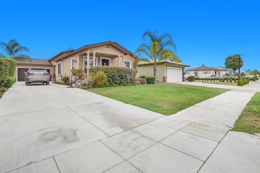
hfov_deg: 96.7
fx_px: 116
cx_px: 130
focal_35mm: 16
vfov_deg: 73.7
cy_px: 83
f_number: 8
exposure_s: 1/1000
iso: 1000
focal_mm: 10
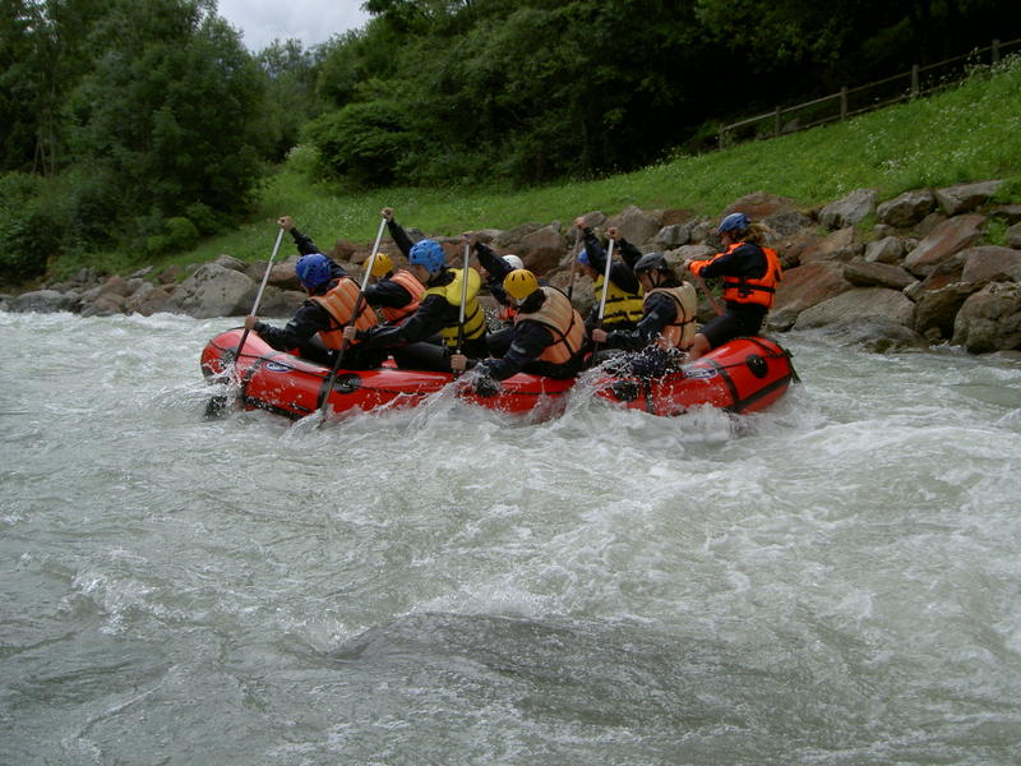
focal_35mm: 44
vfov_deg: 32.9
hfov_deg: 42.9
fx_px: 1298
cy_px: 383
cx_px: 510
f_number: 4.9
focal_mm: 9
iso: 50
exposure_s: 1/200
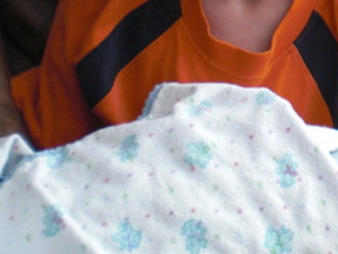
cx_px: 286
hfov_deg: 19.7
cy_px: 11
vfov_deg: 14.9
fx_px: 957
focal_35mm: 98
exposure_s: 1/80
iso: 200
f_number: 3.1
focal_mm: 6.3
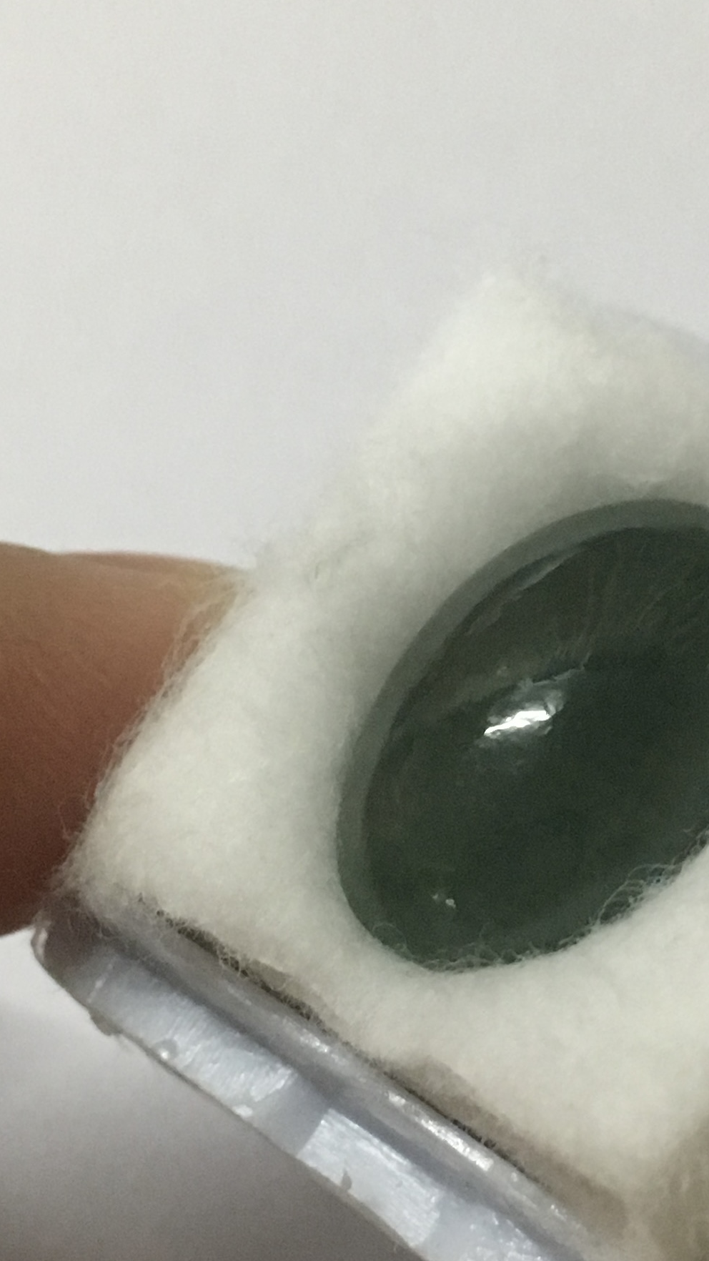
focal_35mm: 43
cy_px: 735
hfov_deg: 26.9
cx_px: 616
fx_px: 1437
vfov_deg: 47.2
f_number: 2.2
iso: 200
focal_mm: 4.15
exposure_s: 1/25
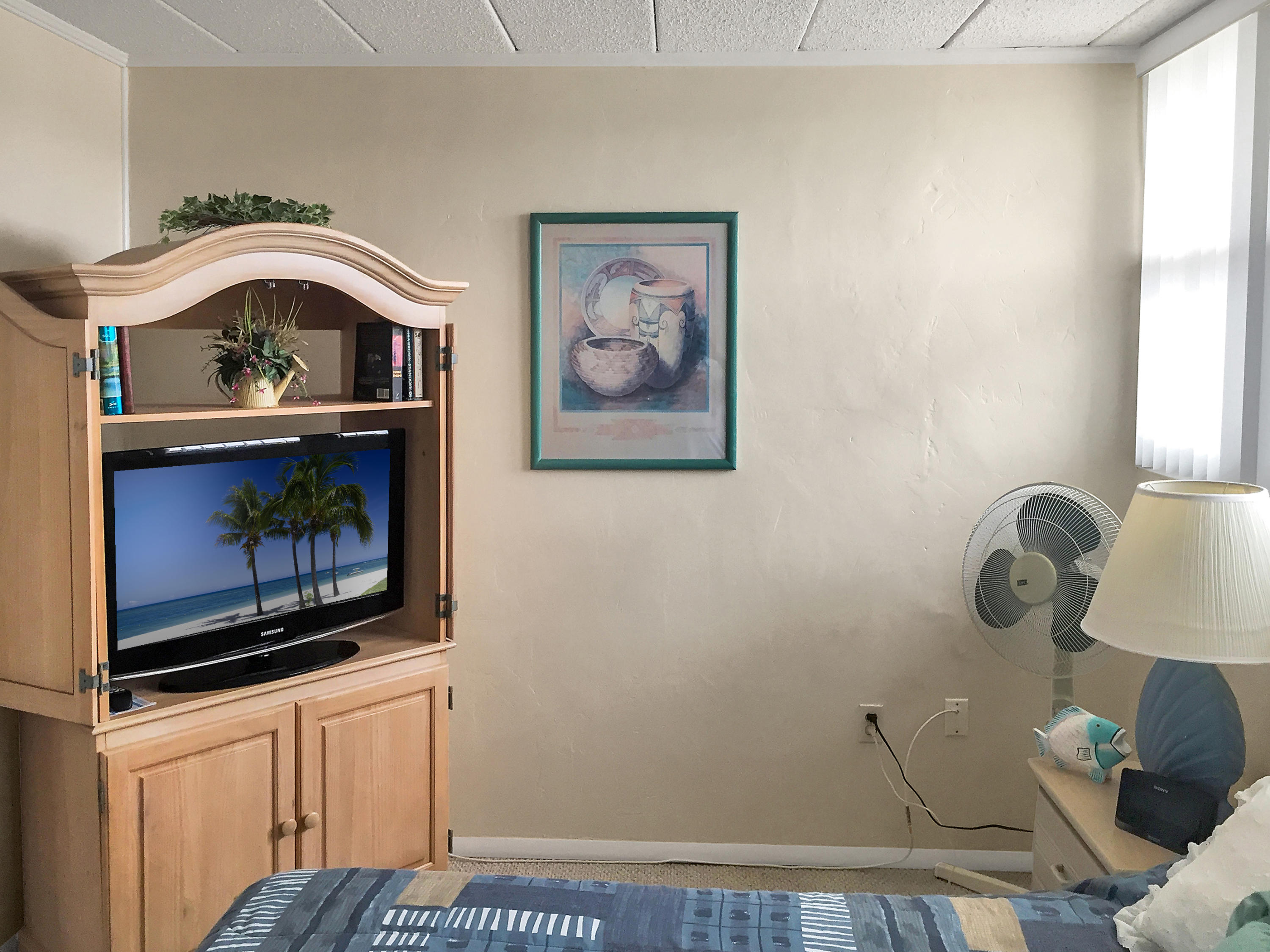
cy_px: 476
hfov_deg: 61.7
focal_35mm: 29
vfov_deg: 48.2
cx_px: 635
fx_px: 1064
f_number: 2.2
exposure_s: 1/30
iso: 32
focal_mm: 4.15
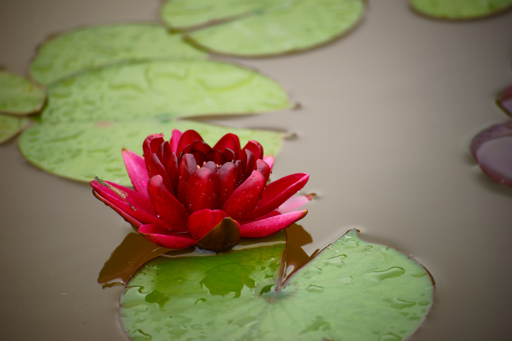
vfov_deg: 6.9
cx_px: 256
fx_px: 2844
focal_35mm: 200
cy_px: 170
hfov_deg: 10.3
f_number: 5
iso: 100
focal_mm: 200
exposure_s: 1/100
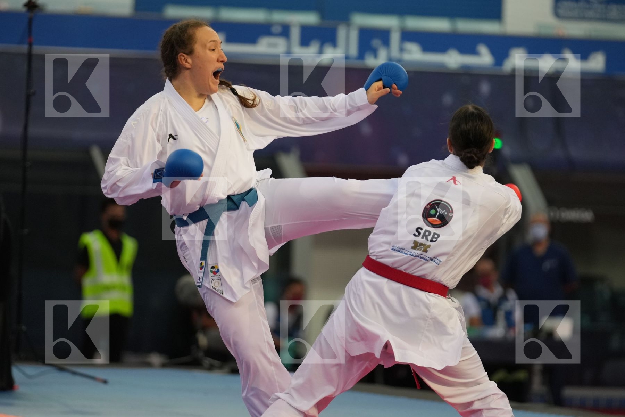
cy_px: 208
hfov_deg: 7.5
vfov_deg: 5.0
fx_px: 4791
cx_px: 312
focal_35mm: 276
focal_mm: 184
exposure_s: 1/1000
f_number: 2.8
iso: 1600
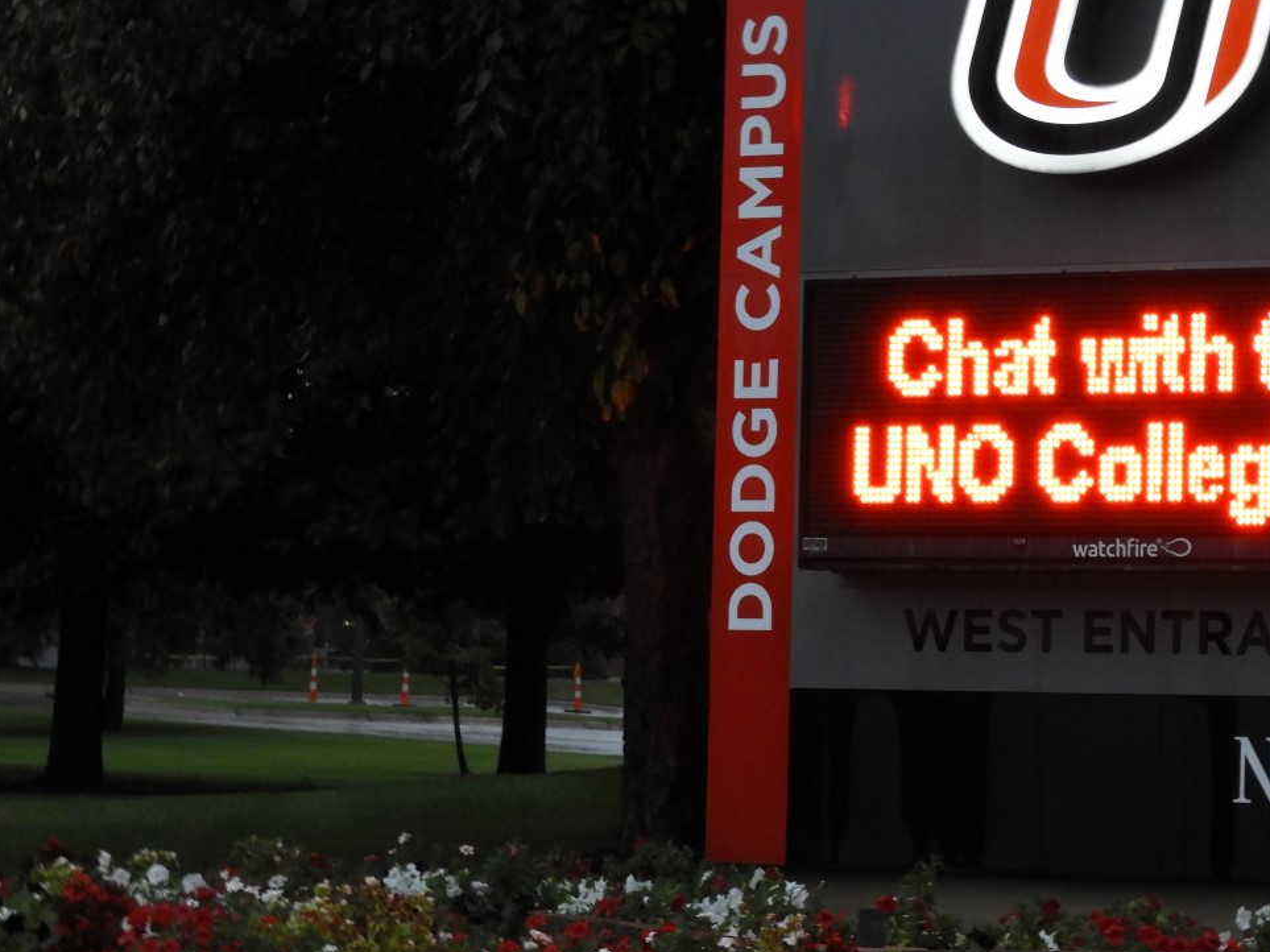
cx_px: 818
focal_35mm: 157
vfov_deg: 9.5
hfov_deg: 12.6
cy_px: 465
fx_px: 5759
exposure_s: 1/40
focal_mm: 18.8
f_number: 4.8
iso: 400
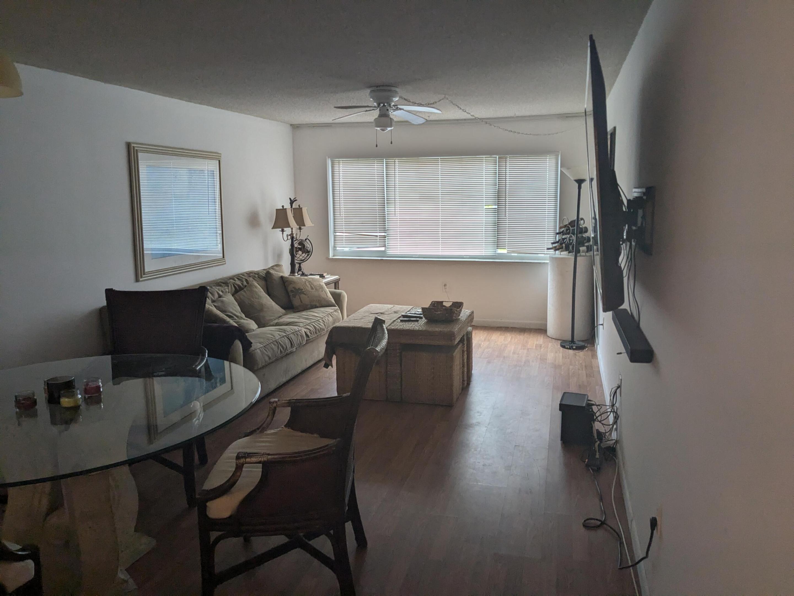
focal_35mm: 27
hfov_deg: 65.3
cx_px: 397
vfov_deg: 51.4
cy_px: 298
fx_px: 619
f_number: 1.73
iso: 53
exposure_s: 1/151
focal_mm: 4.38
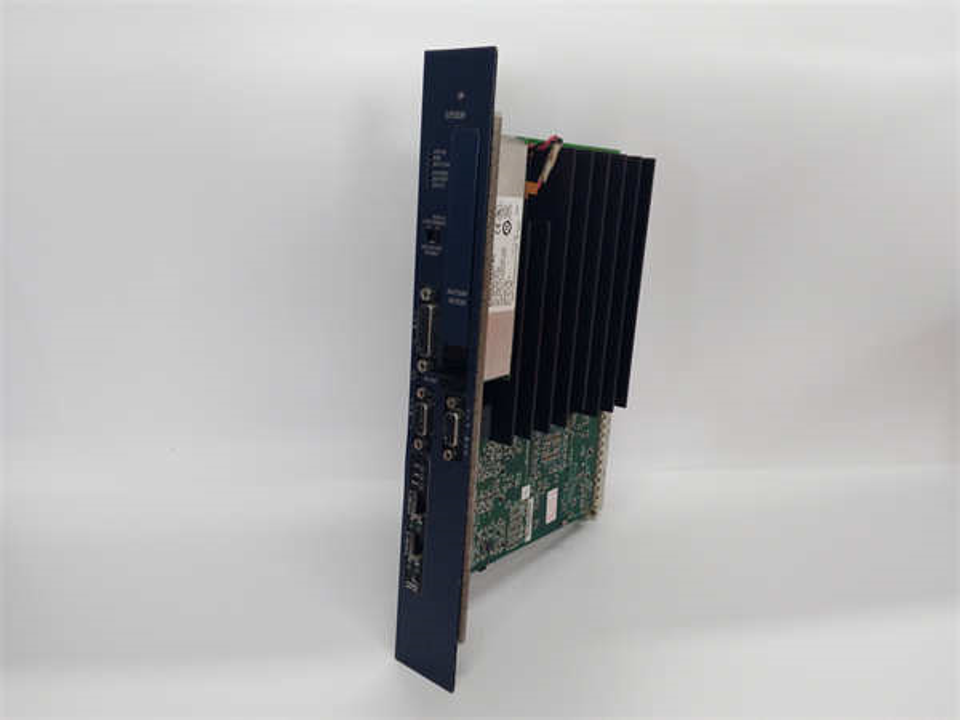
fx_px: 749
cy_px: 360
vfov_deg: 51.4
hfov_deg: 65.3
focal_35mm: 27
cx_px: 480
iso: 104
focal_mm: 3.79
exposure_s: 1/33
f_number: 2
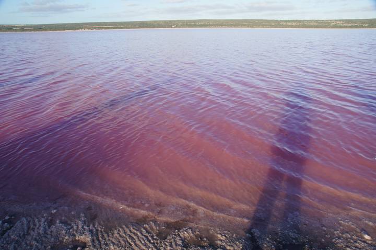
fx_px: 250
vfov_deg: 53.0
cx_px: 188
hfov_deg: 73.8
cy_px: 125
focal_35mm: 24
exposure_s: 1/60
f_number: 11
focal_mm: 16
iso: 100
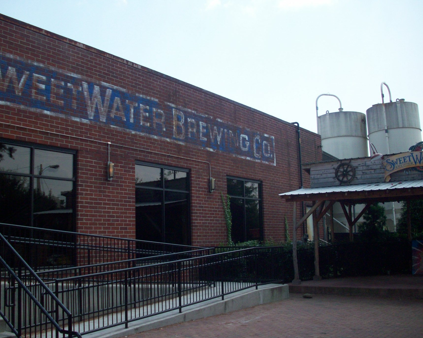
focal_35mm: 43
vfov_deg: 34.9
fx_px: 538
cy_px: 177
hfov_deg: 42.8
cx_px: 189
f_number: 5.6
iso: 80
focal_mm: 6.2
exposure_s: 1/296
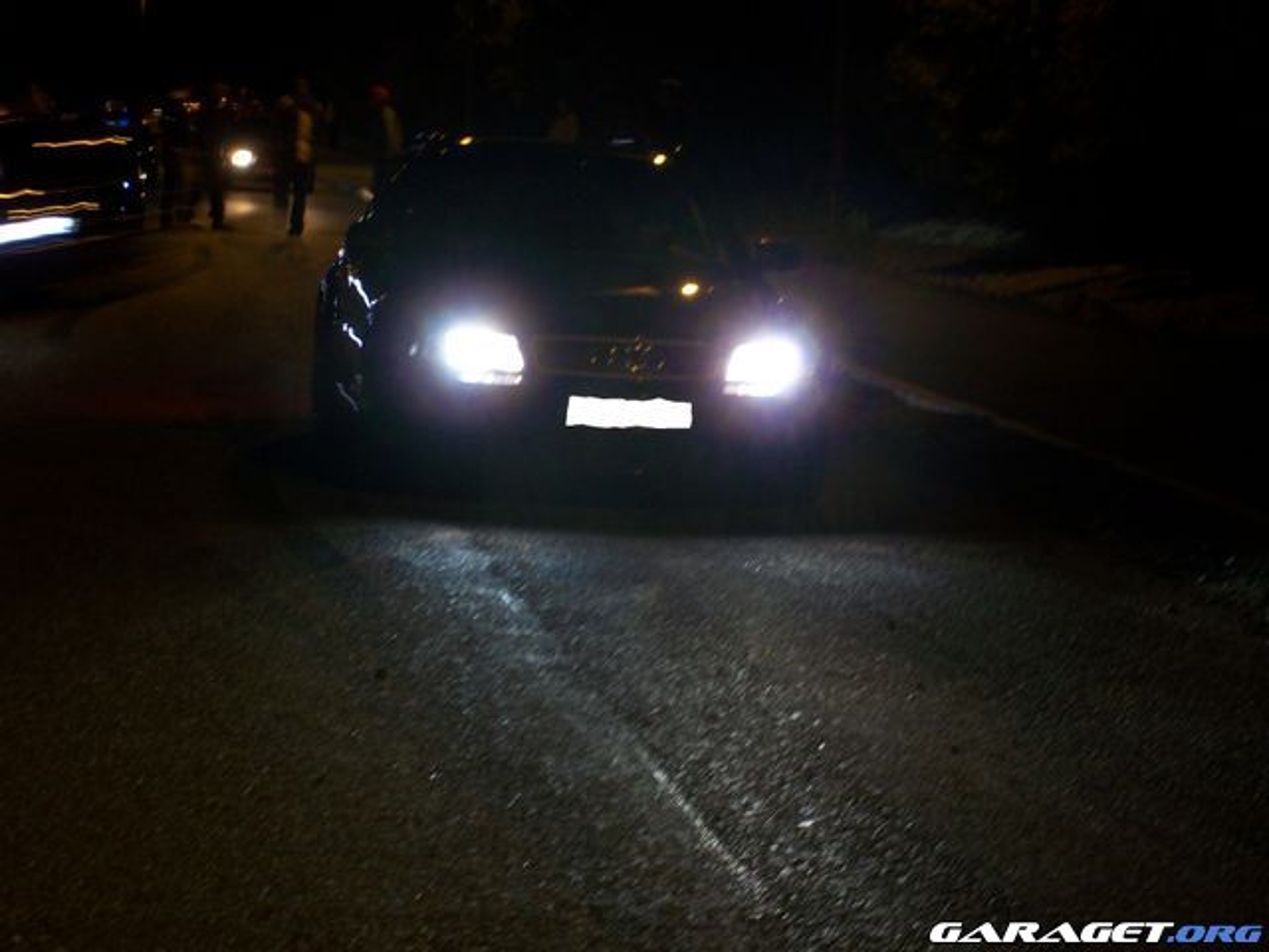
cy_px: 476
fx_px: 3959
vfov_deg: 13.7
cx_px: 634
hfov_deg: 18.2
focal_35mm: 108
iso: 64
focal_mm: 18
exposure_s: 1/2
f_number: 4.8
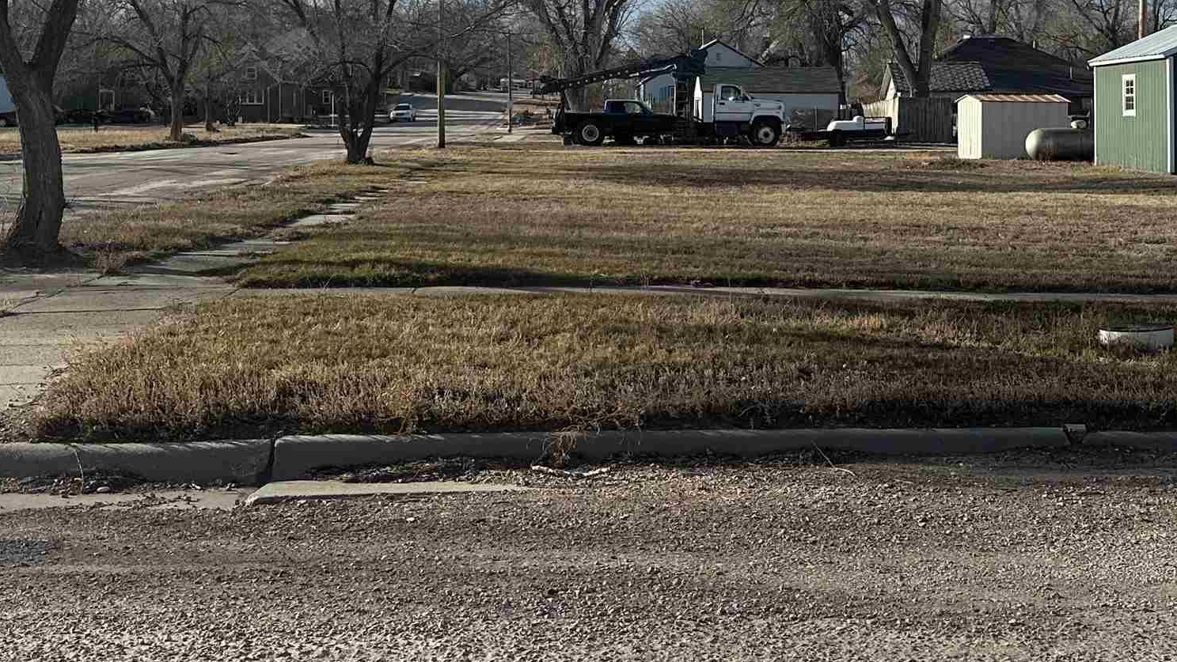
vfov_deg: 21.8
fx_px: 1686
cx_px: 666
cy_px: 96
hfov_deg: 38.4
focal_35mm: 54
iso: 80
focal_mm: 6.86
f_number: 1.78
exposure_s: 1/5000
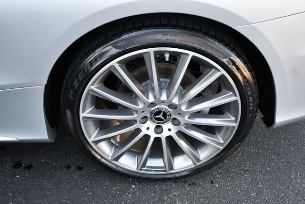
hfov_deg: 53.1
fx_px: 305
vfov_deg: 36.9
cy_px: 102
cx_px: 152
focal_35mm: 36
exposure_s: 1/250
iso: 400
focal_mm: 18
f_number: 3.8
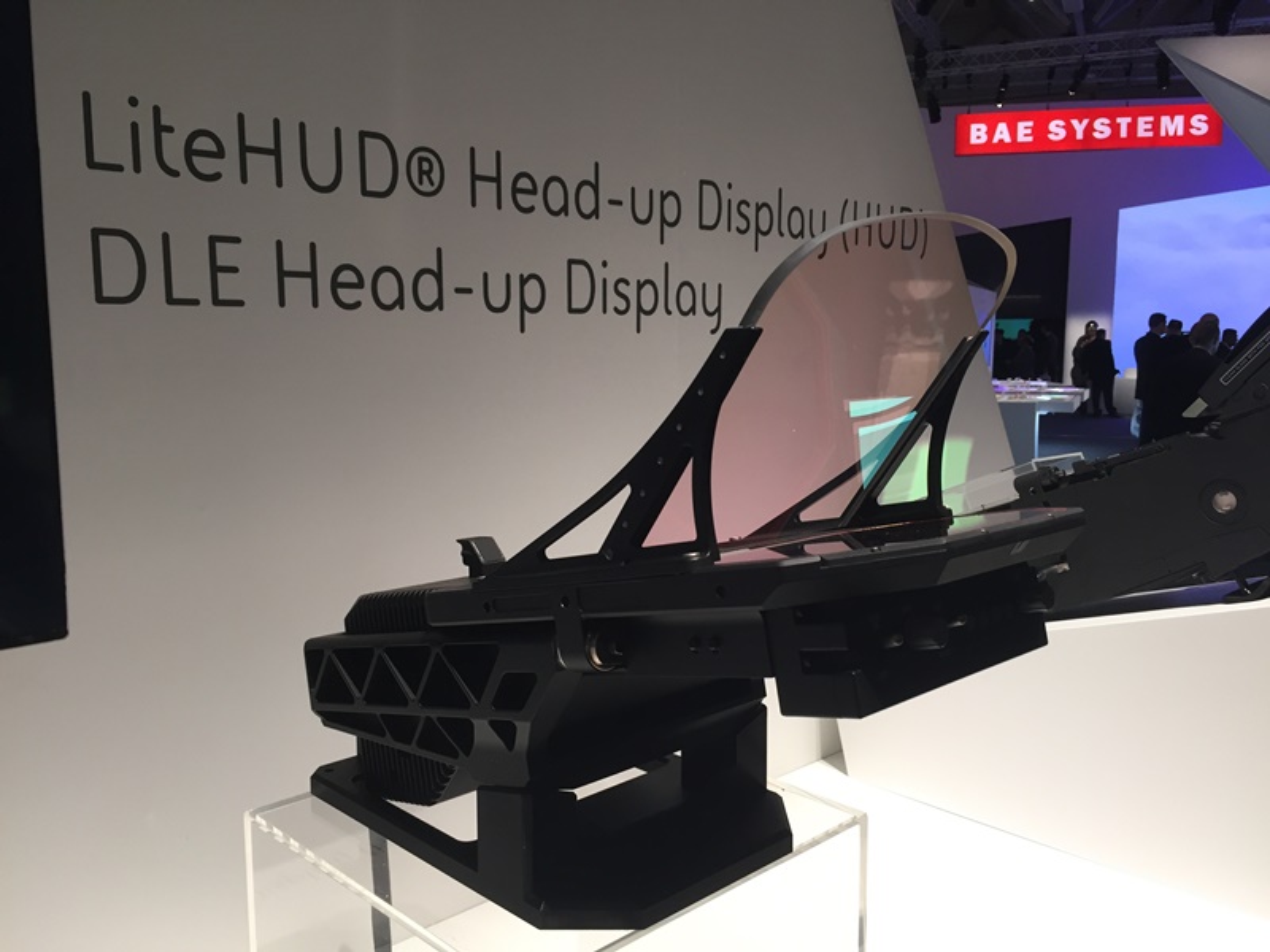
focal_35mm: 29
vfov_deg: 48.2
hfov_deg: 61.7
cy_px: 476
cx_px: 635
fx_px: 1064
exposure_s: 1/33
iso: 40
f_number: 2.2
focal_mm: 4.15
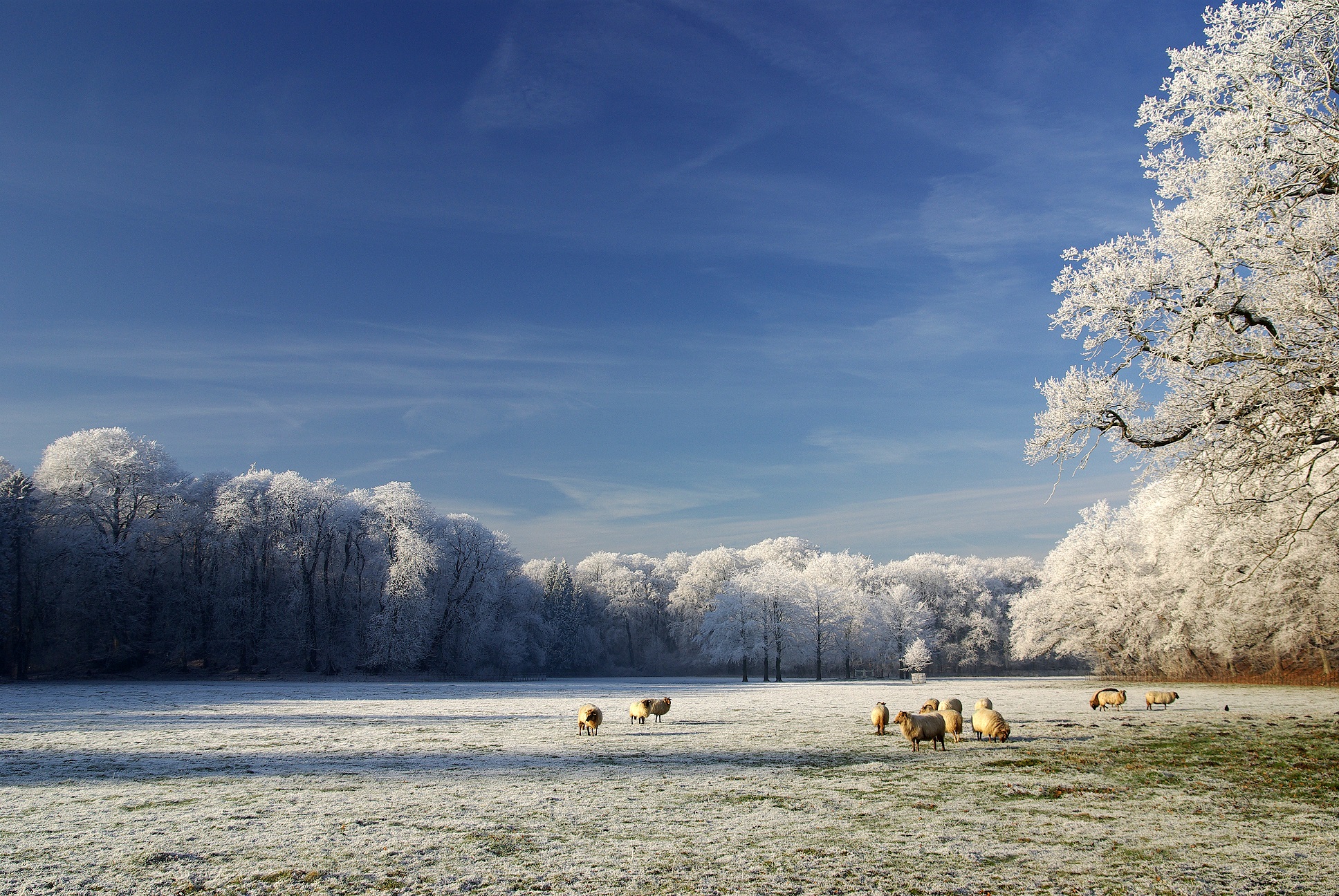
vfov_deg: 38.5
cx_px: 670
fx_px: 1285
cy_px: 448
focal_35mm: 34
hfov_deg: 55.0
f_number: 8
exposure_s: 1/80
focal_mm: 23
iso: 100
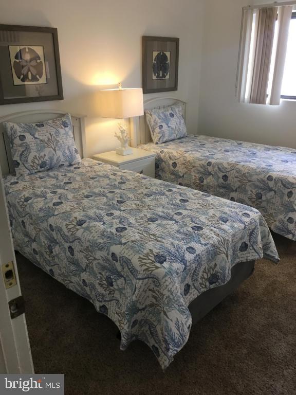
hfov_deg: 48.2
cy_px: 198
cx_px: 148
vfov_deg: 61.7
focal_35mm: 29
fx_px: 331
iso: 40
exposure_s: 1/30
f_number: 2.2
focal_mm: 4.15
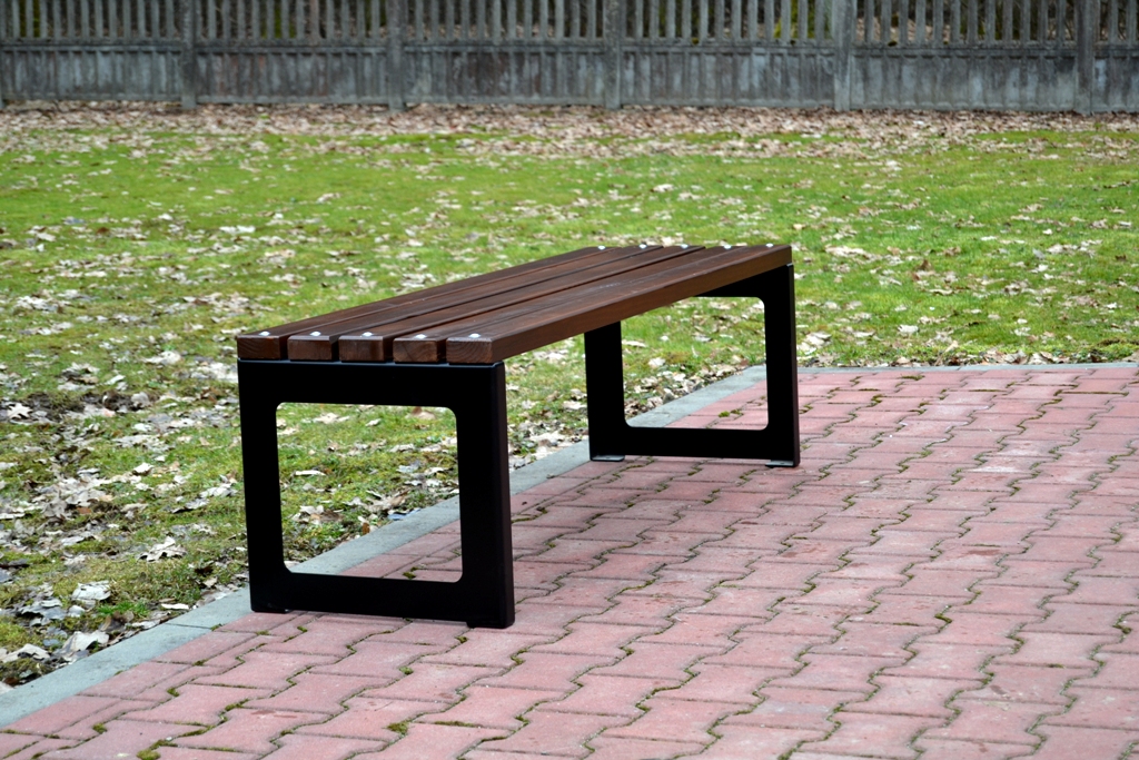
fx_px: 2610
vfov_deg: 16.6
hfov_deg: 24.6
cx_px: 570
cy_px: 380
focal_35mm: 82
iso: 125
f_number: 5.6
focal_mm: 55
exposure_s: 1/125
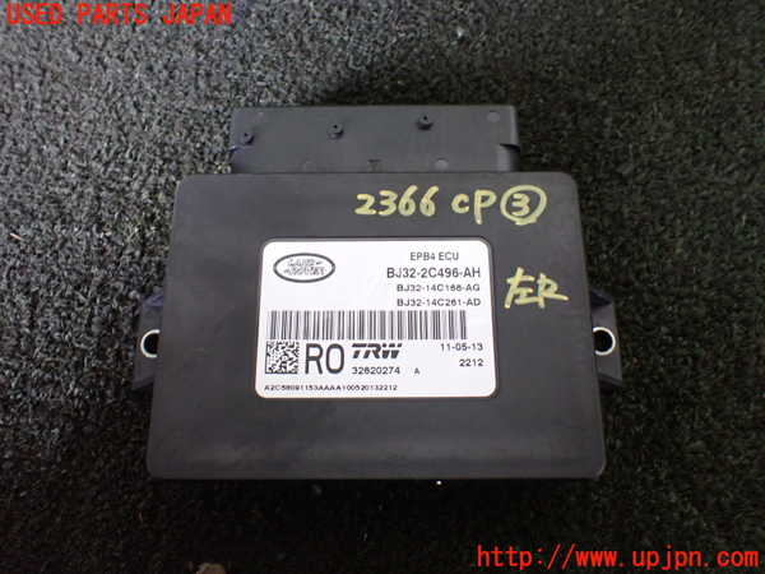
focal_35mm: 30
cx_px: 382
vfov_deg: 46.8
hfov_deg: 60.0
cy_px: 287
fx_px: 663
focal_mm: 5.4
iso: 800
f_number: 2.3
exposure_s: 1/40
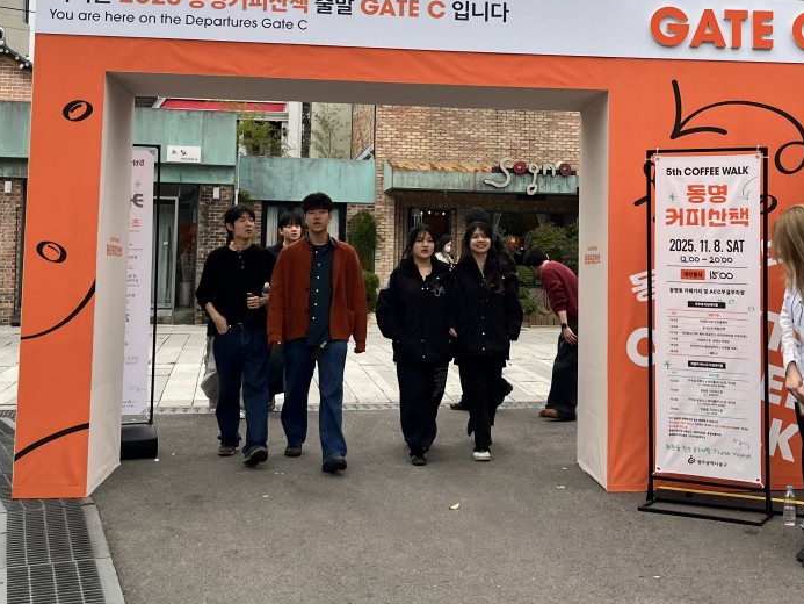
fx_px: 1115
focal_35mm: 48
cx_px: 477
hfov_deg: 39.5
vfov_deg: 30.0
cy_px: 195
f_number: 1.6
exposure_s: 1/537
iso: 50
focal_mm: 5.1
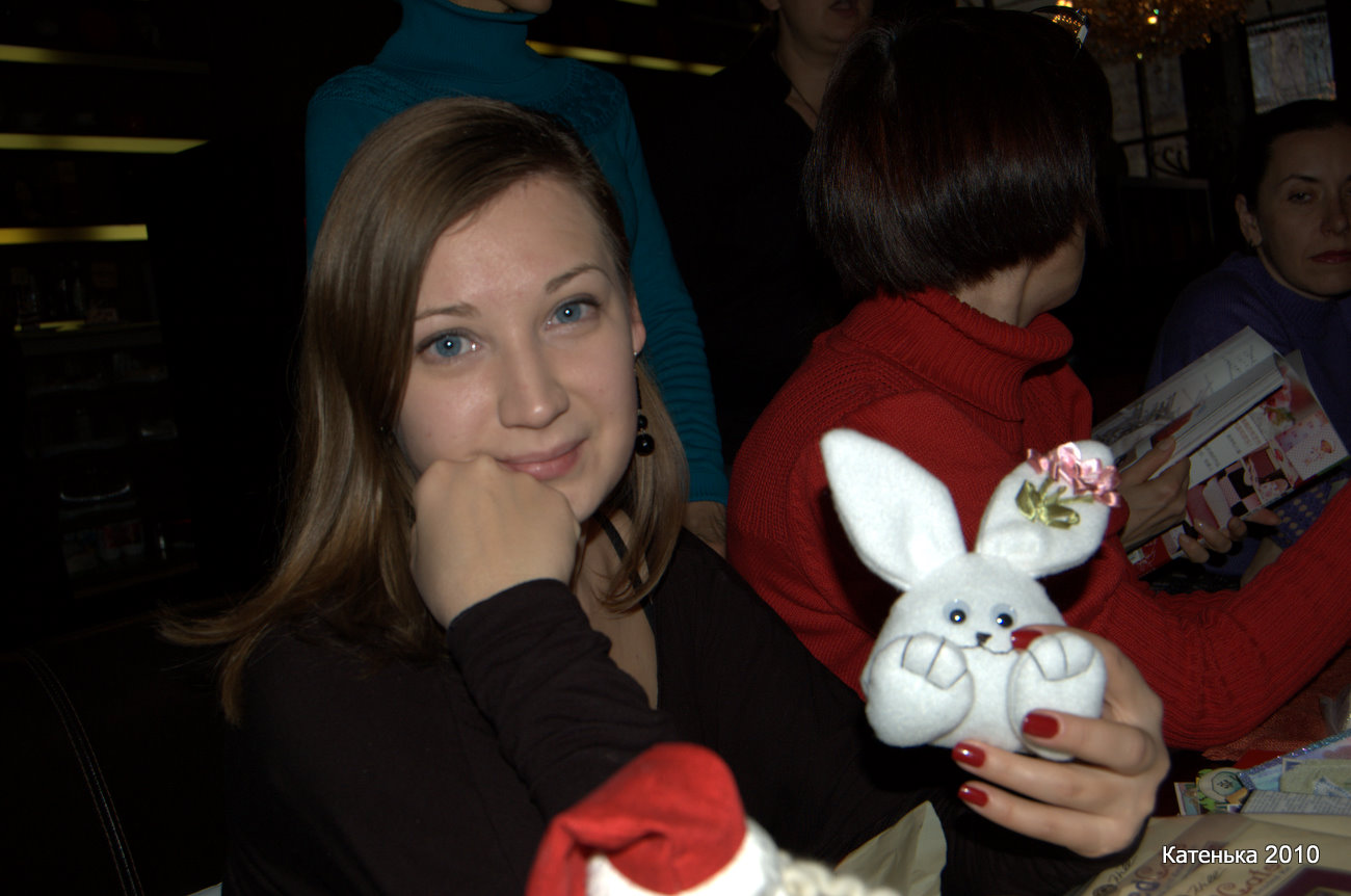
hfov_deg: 49.6
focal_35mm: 39
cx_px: 676
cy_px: 448
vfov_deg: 34.1
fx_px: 1461
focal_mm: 26
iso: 200
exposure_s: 1/125
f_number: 5.6
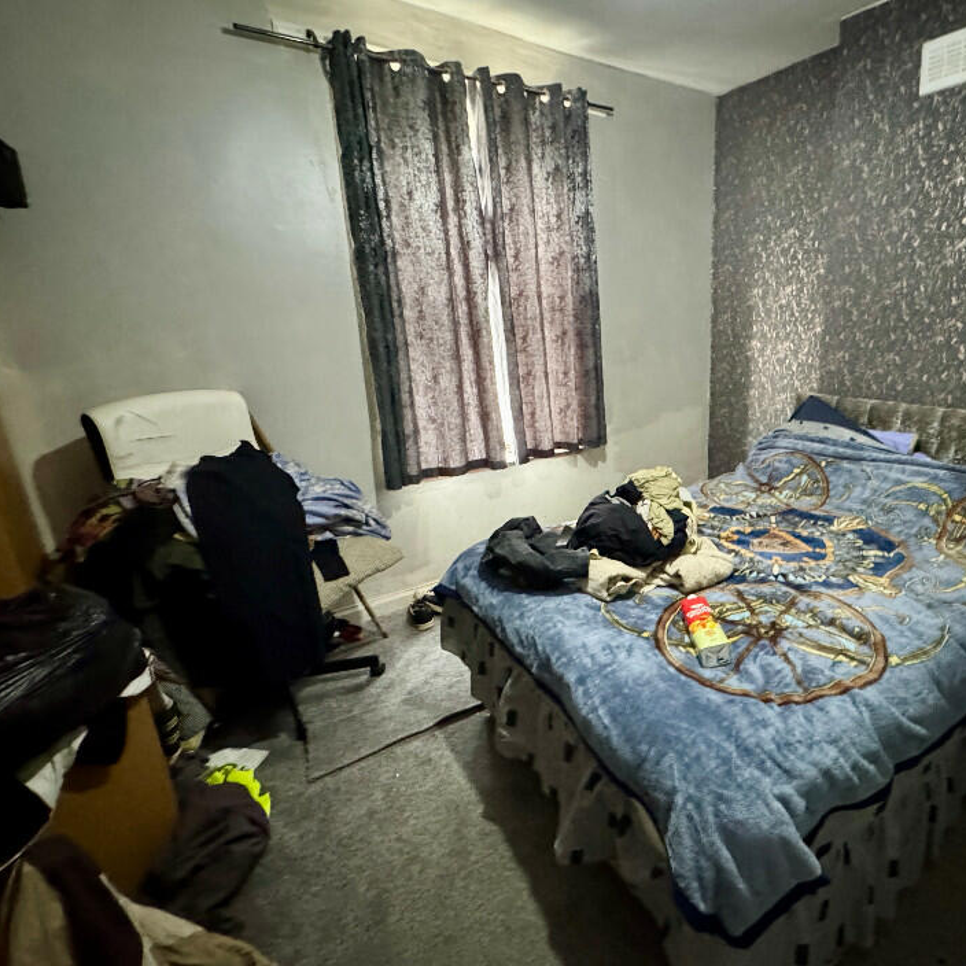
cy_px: 472
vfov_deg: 80.7
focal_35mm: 18
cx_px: 655
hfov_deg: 77.8
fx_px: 568
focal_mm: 2.22
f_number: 2.2
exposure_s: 1/42
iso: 1250
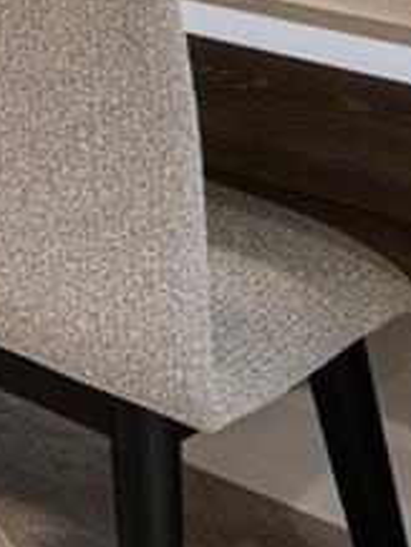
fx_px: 1566
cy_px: -445
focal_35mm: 99
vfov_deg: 16.5
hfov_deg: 9.0
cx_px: -1084
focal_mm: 14
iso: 200
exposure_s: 1/20
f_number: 8
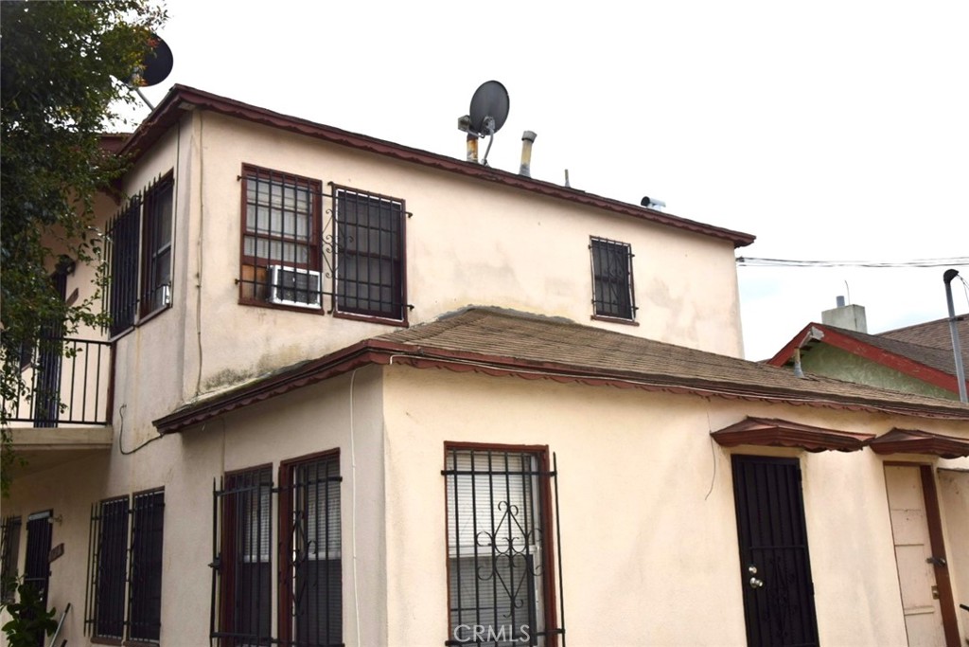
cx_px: 484
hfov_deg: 53.1
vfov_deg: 36.9
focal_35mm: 36
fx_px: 969
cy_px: 324
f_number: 10
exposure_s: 1/200
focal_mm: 24
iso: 100
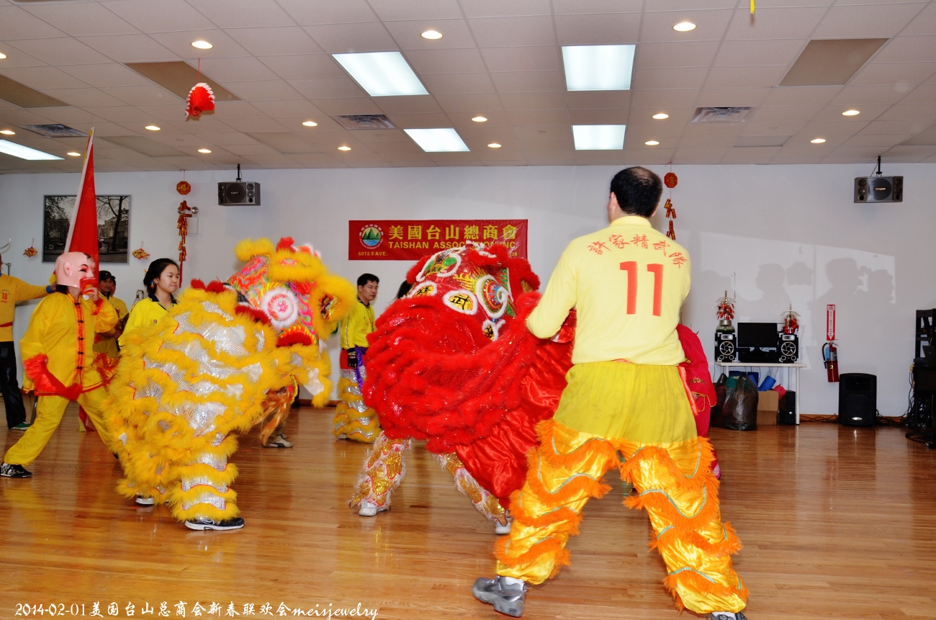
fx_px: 817
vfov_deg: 41.5
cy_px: 310
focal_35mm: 32
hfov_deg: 59.6
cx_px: 468
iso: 200
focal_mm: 21
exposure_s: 1/60
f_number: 7.1
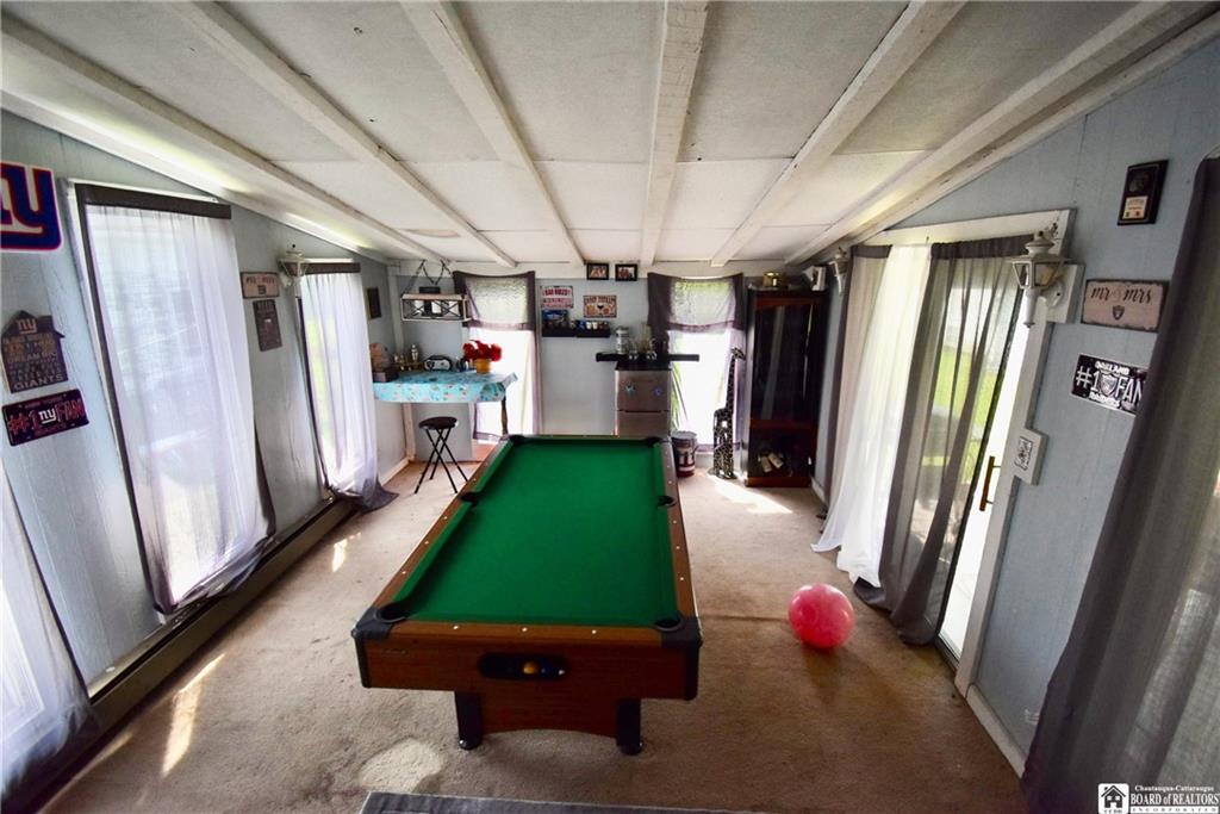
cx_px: 610
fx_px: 508
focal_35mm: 15
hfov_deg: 100.4
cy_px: 407
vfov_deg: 77.3
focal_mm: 10
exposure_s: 1/160
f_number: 4.5
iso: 800
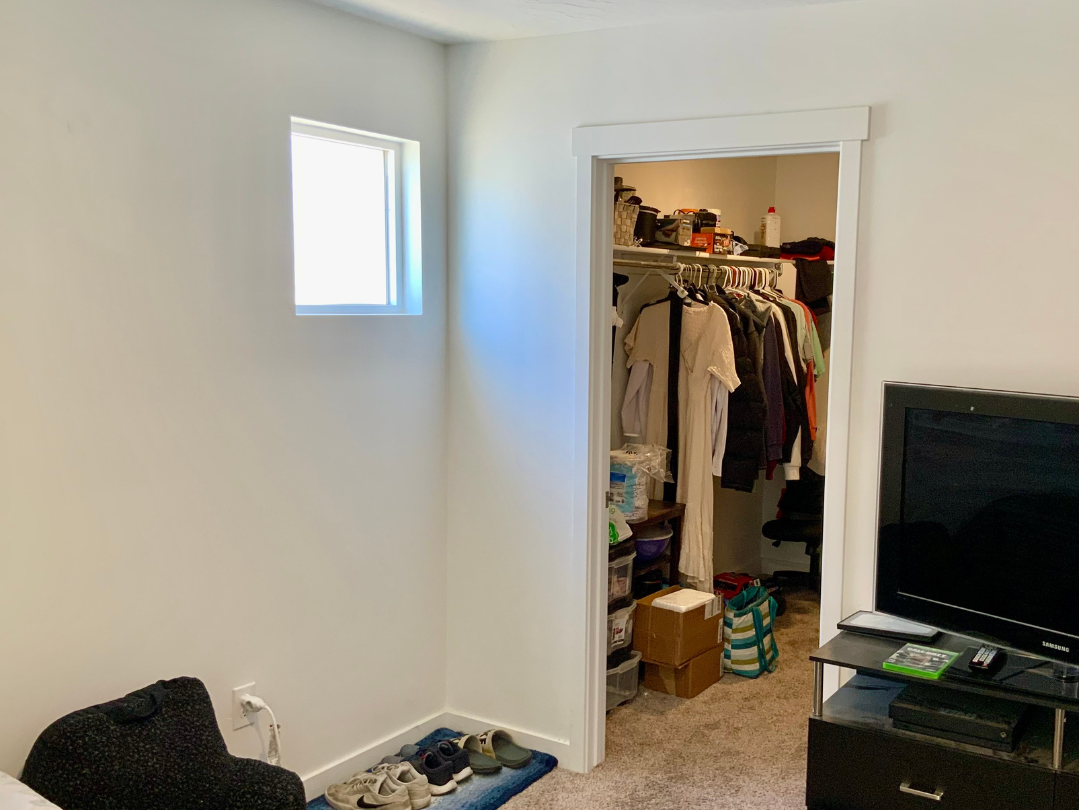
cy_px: 438
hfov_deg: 49.9
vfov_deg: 38.6
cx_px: 624
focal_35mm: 37
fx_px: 1153
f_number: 1.8
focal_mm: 3
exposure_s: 1/60
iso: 50
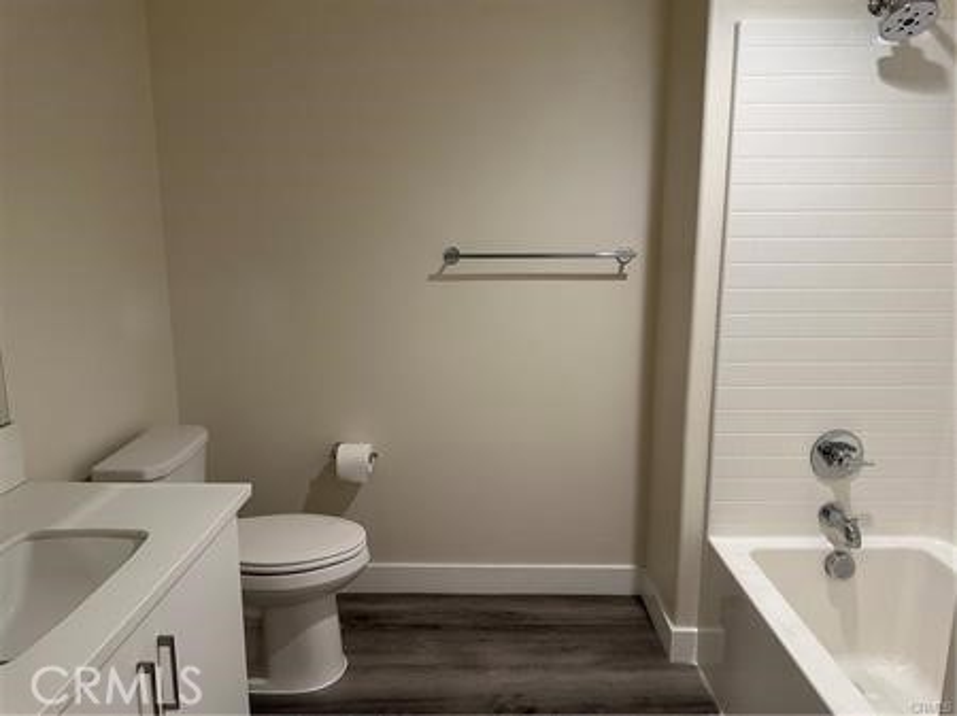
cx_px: 478
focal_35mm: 24
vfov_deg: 56.8
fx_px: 663
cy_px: 358
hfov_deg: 71.6
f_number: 1.78
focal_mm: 6.86
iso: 200
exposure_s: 1/120
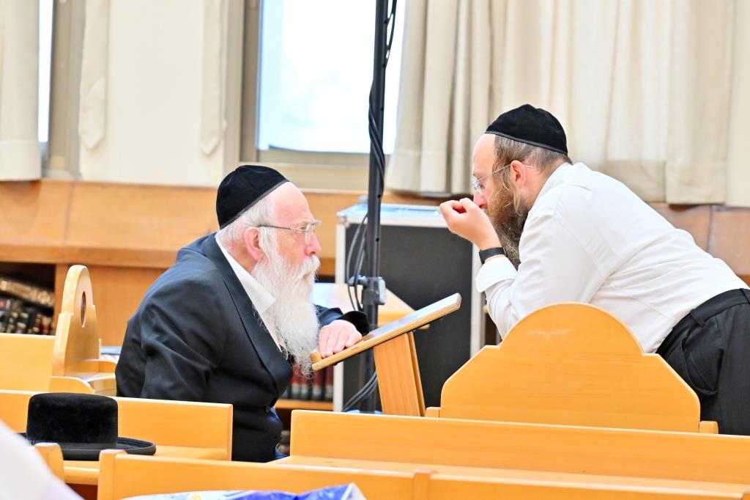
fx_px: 3749
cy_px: 250
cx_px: 375
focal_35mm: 180
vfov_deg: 7.6
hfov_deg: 11.4
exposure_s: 1/160
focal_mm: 120
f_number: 4
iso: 1000
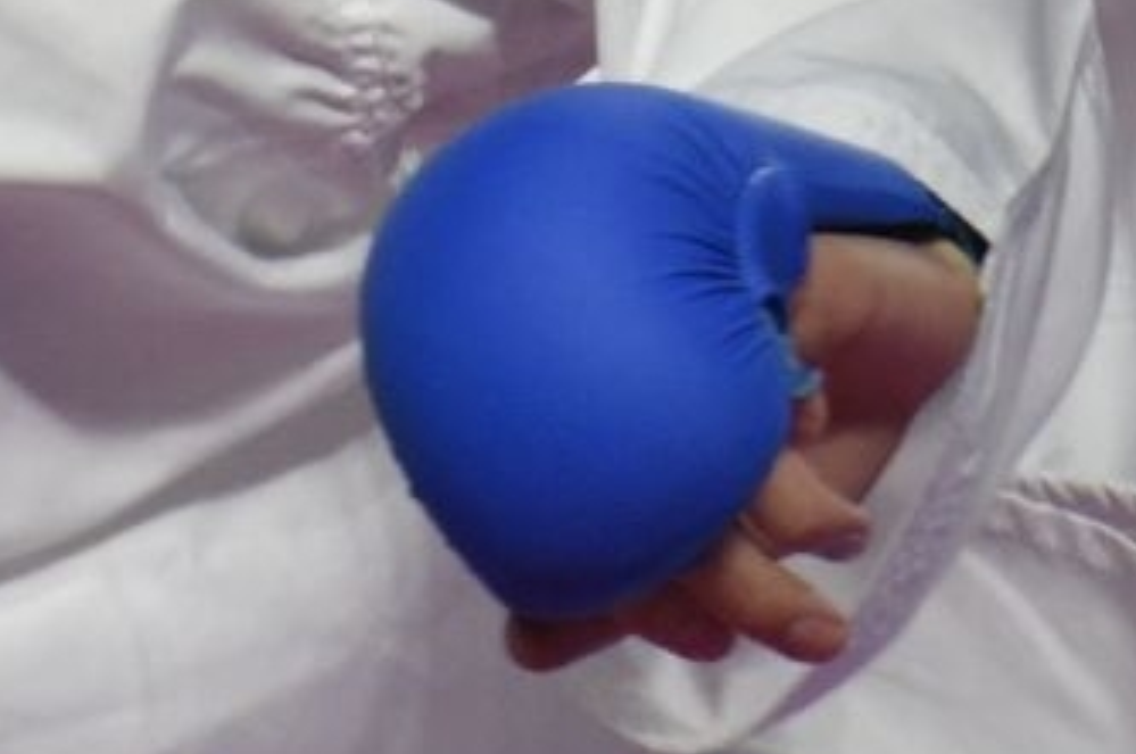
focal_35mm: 2273
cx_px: -355
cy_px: -597
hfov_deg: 0.9
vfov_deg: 0.6
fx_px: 71621
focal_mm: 280
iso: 1250
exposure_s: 1/800
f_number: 4
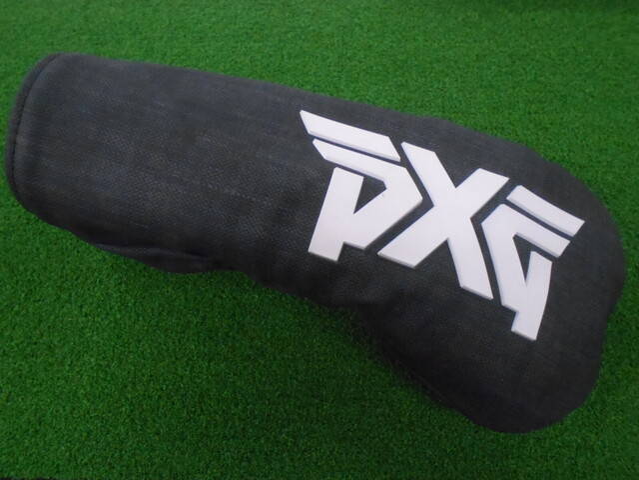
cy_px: 240
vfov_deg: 53.1
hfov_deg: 67.3
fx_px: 480
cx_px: 320
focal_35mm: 26
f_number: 3.2
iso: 800
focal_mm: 4.6
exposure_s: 1/125
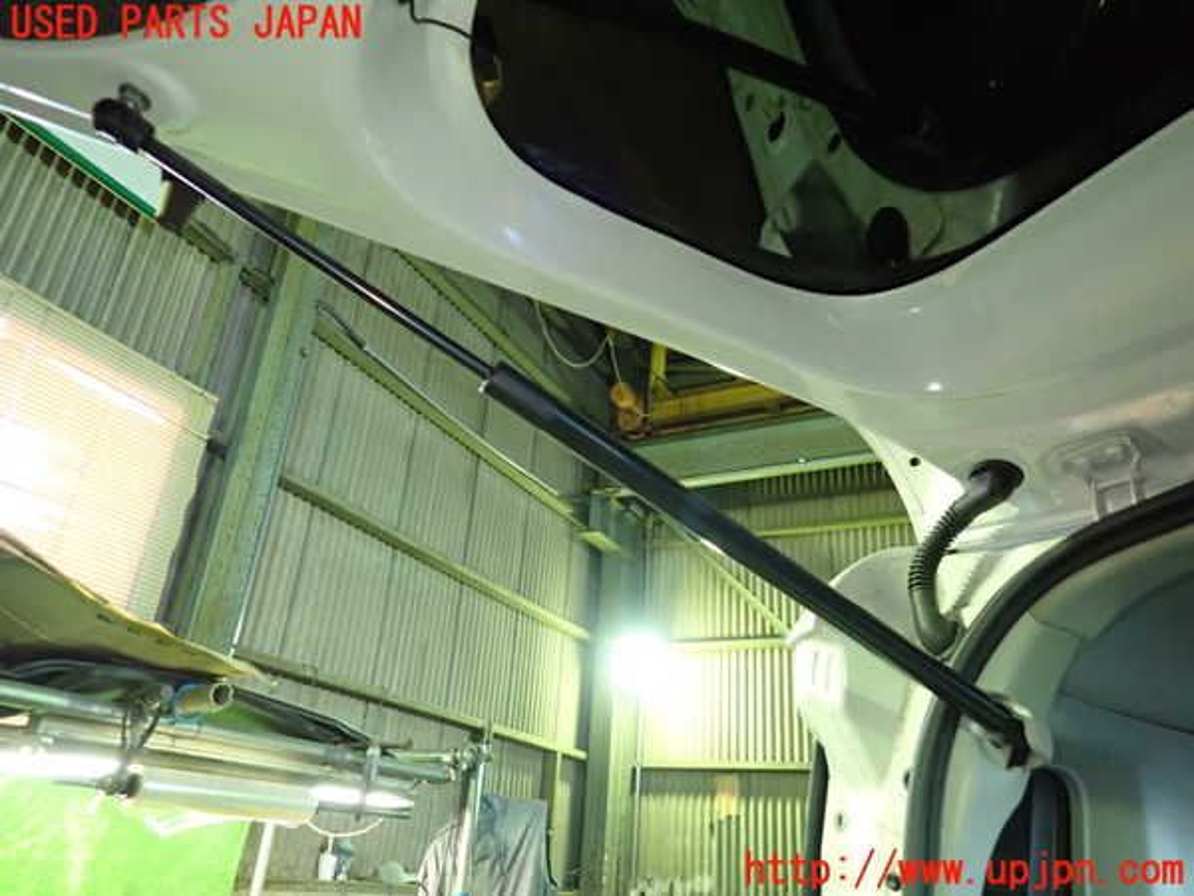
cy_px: 448
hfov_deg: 69.4
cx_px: 597
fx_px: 862
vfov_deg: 54.9
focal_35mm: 25
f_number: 2
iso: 640
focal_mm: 4.5
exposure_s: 1/30
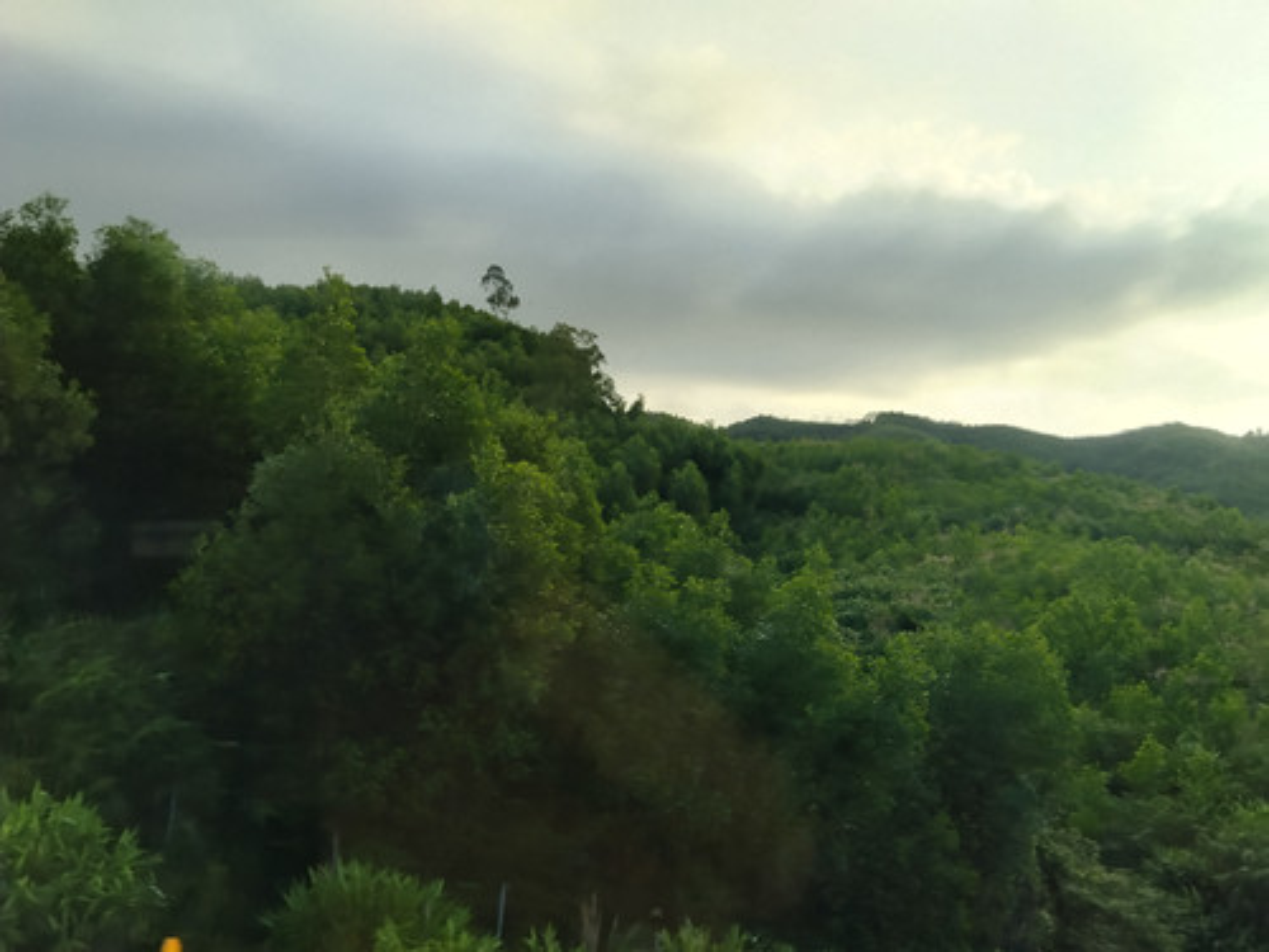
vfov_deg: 48.2
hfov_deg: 61.7
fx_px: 1063
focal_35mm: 29
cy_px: 476
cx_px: 634
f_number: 1.8
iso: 50
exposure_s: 1/586
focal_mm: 4.22
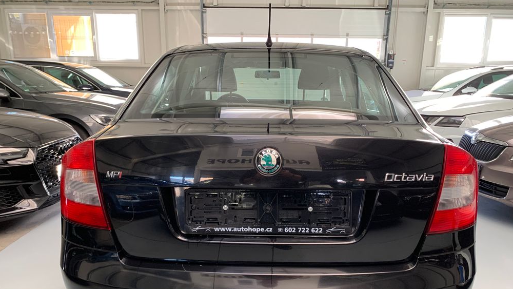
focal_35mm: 29
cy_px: 189
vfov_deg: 39.8
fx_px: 395
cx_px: 260
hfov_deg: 66.1
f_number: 1.8
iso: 125
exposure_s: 1/60
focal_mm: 4.25
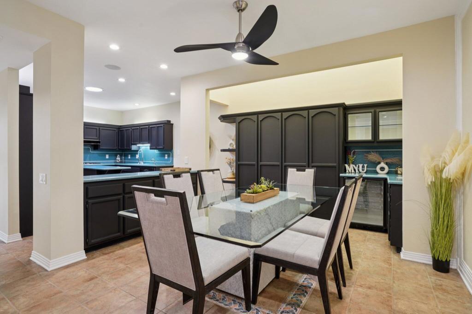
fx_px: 236
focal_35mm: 18
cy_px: 157
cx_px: 236
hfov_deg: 90.0
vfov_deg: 67.3
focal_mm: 18
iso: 400
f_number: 8
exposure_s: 1/6
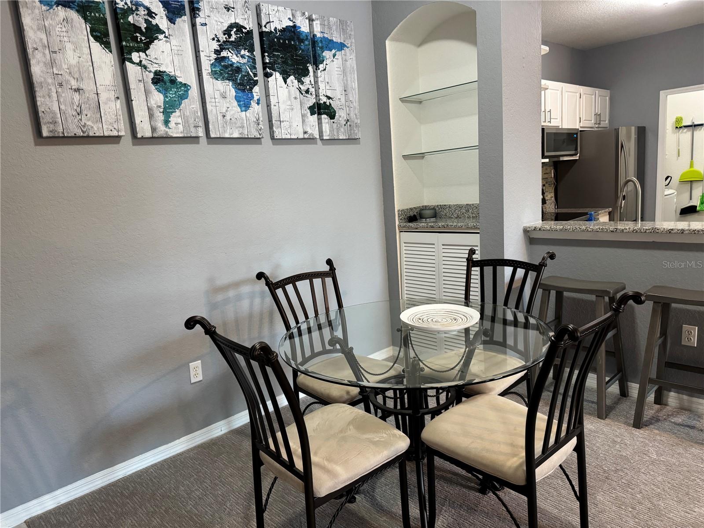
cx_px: 352
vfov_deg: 56.8
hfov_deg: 71.6
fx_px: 488
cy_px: 264
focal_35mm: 24
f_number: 1.78
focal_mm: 6.76
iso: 500
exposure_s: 1/60
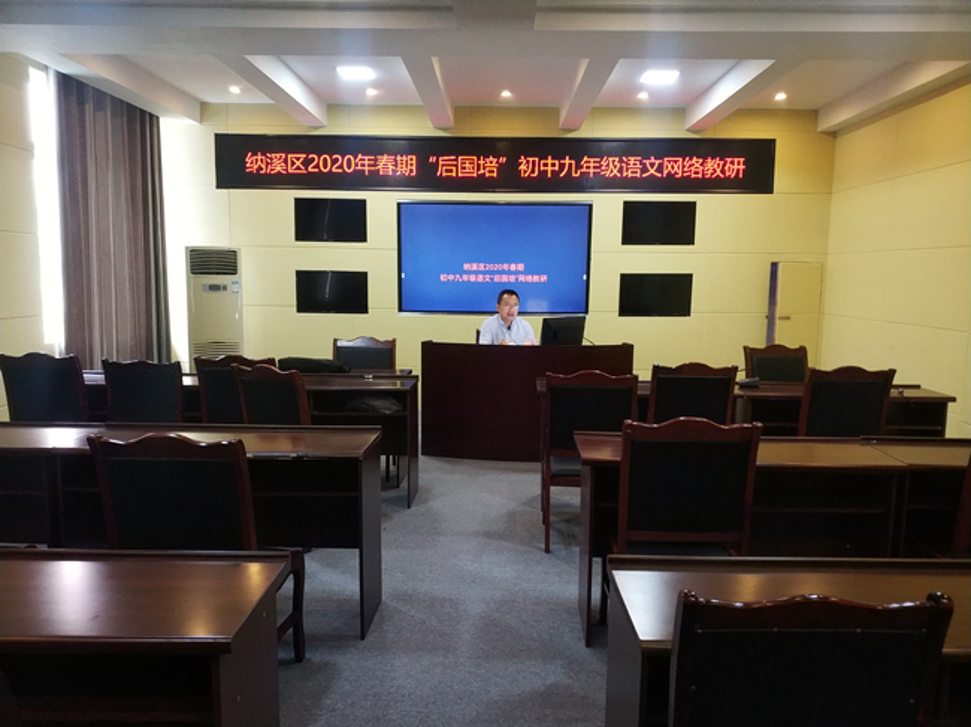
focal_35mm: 32
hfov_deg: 56.8
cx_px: 486
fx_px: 897
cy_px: 364
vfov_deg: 44.1
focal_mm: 4.5
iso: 473
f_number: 2
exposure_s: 1/17
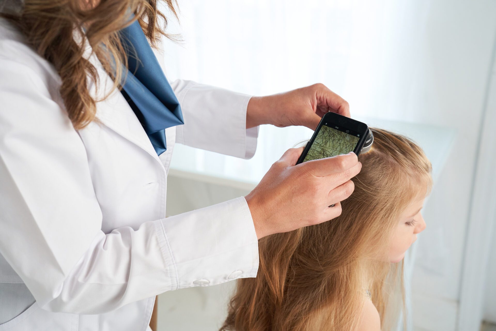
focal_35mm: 50
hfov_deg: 39.6
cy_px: 166
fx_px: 689
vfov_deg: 27.0
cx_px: 248
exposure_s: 1/125
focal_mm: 50
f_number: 5.6
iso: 1600
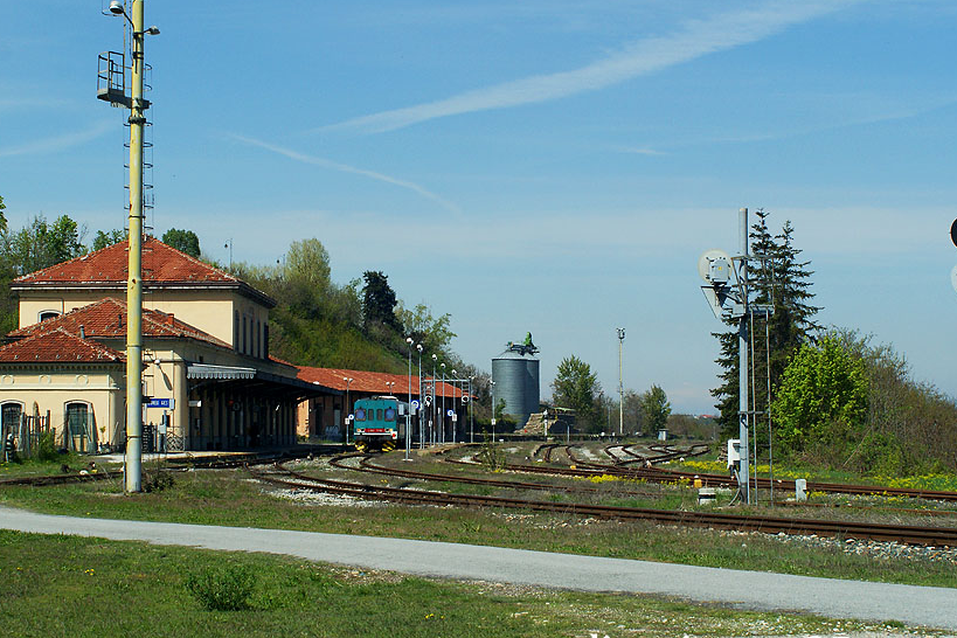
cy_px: 300
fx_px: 1994
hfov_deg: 27.0
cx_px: 478
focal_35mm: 75
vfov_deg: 18.2
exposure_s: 1/400
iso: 200
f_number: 11
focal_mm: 40
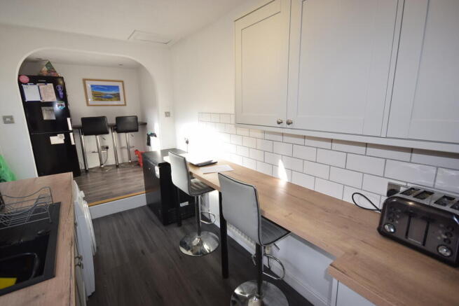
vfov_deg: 69.7
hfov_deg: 92.4
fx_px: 220
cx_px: 230
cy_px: 153
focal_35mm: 17
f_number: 5.6
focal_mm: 11.5
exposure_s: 1/125
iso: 220
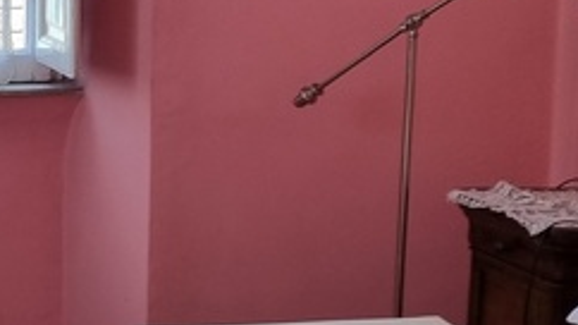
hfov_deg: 16.2
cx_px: -315
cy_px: 117
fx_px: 1839
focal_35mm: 120
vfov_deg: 10.1
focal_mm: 5.4
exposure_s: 1/100
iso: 64
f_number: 1.8
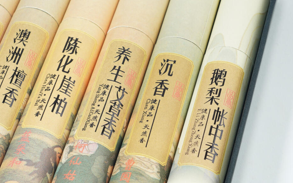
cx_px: 109
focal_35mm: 117
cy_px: 93
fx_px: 934
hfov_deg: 17.8
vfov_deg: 11.2
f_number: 13
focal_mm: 51
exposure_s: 1/160
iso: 100
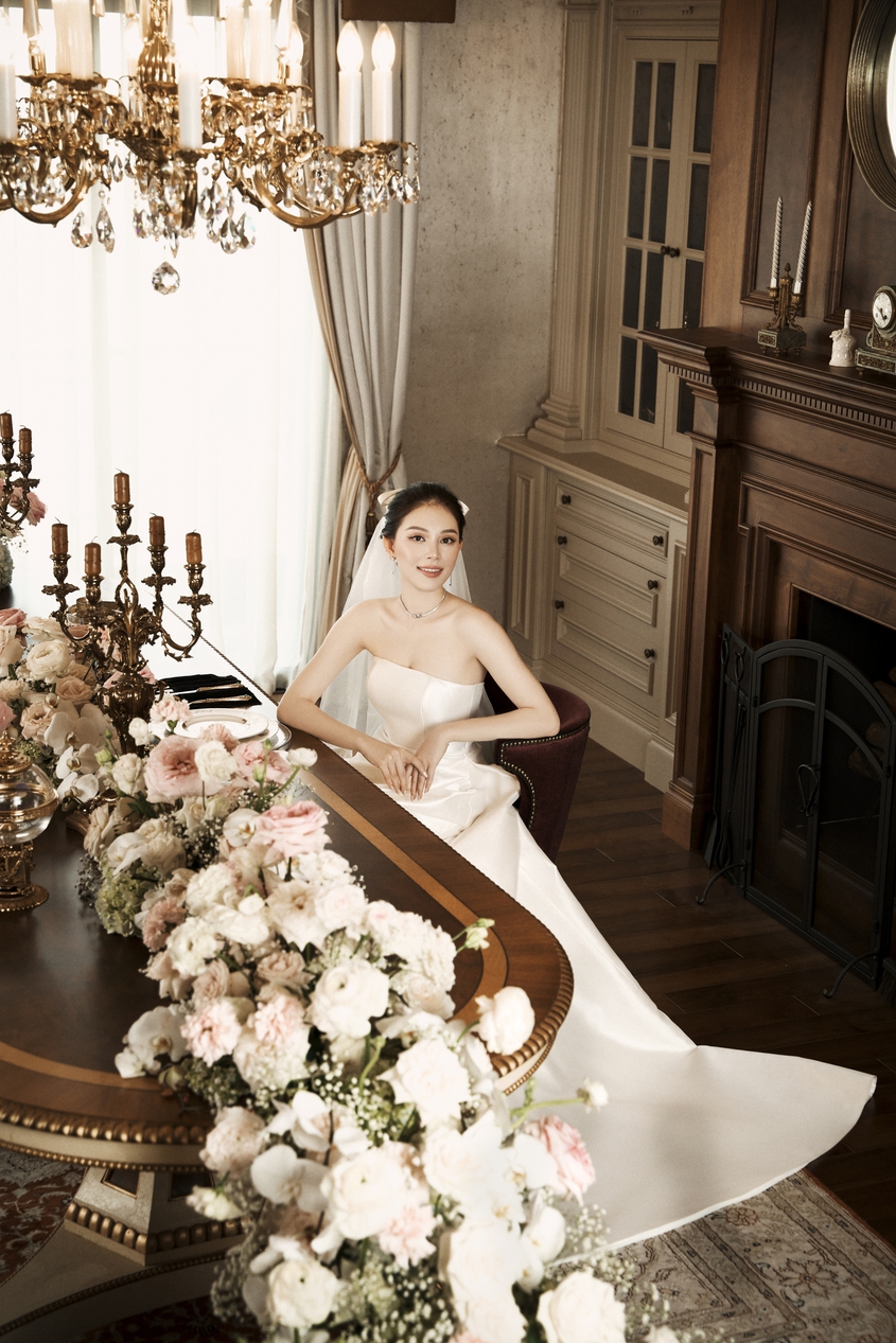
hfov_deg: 24.2
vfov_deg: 35.6
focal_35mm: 56
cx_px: 442
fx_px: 2090
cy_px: 673
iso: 640
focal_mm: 55
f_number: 4.5
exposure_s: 1/125
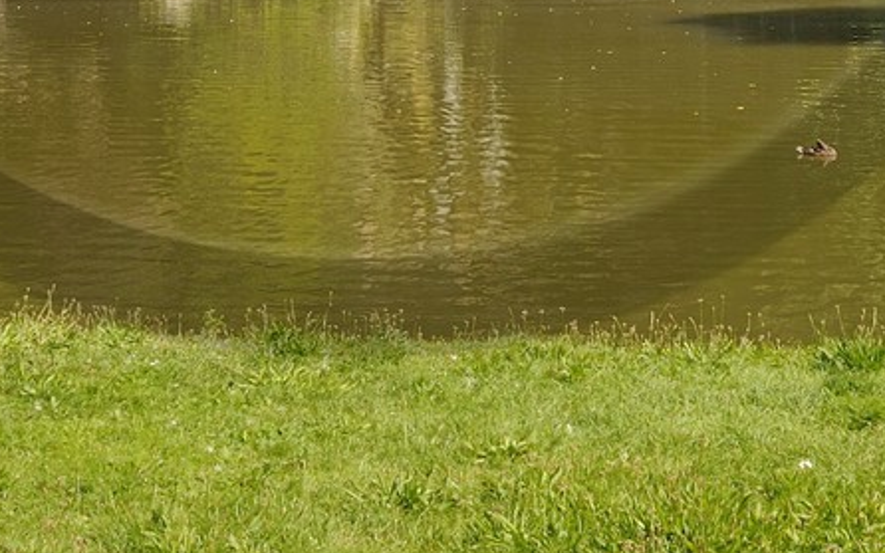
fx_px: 2557
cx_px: 349
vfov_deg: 11.4
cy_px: -468
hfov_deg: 19.6
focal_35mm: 106
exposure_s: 1/160
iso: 200
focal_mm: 29
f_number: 10
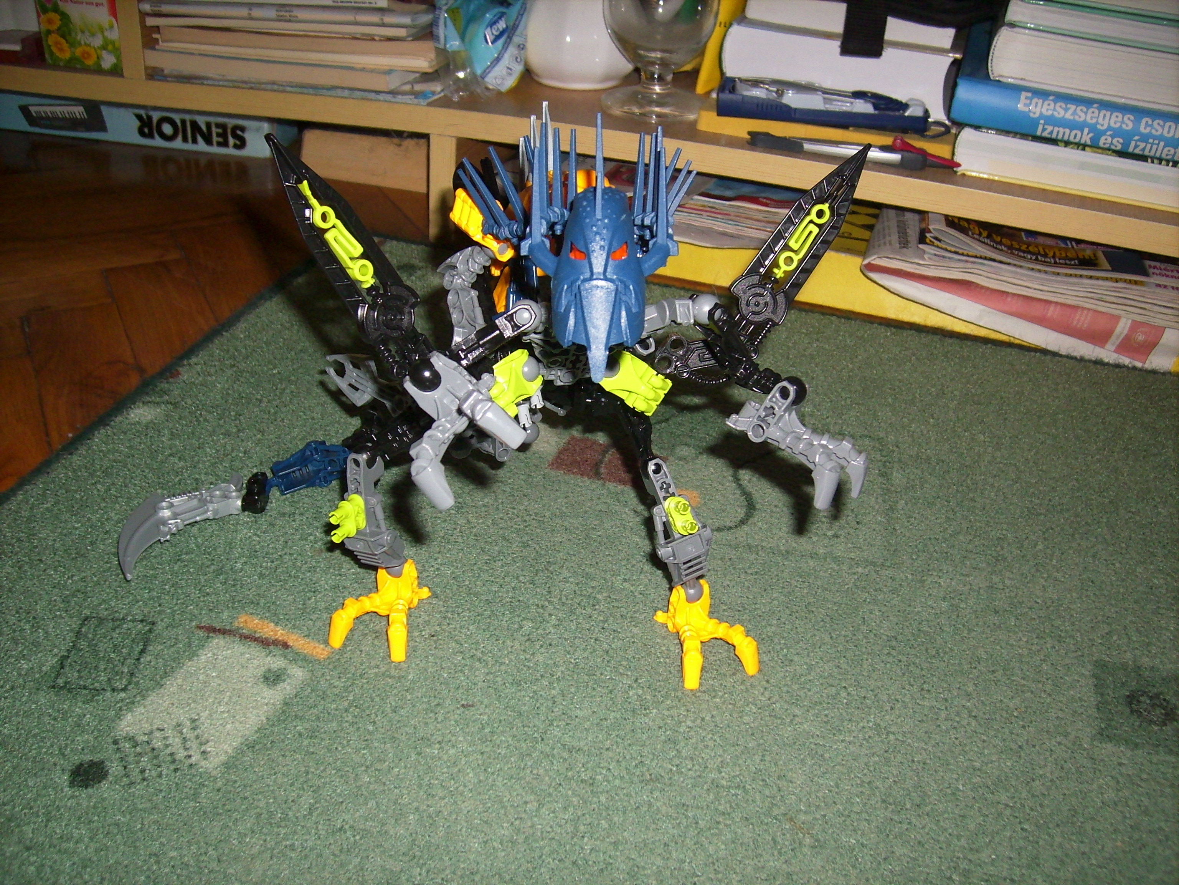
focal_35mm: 32
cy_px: 442
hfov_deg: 56.8
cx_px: 590
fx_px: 1090
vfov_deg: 44.2
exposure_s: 1/30
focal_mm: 5.99
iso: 100
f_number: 7.1
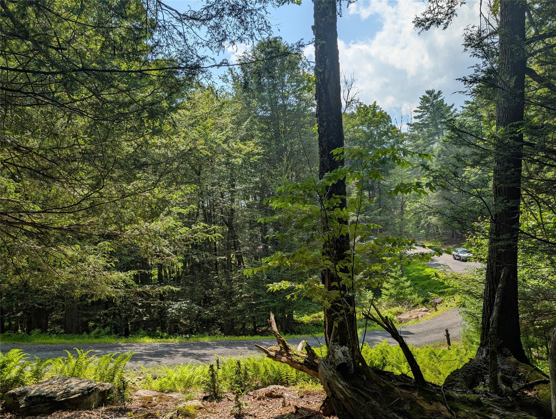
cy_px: 210
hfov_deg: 71.5
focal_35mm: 24
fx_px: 386
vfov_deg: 56.9
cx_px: 278
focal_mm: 6.9
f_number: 1.68
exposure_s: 1/2268
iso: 23
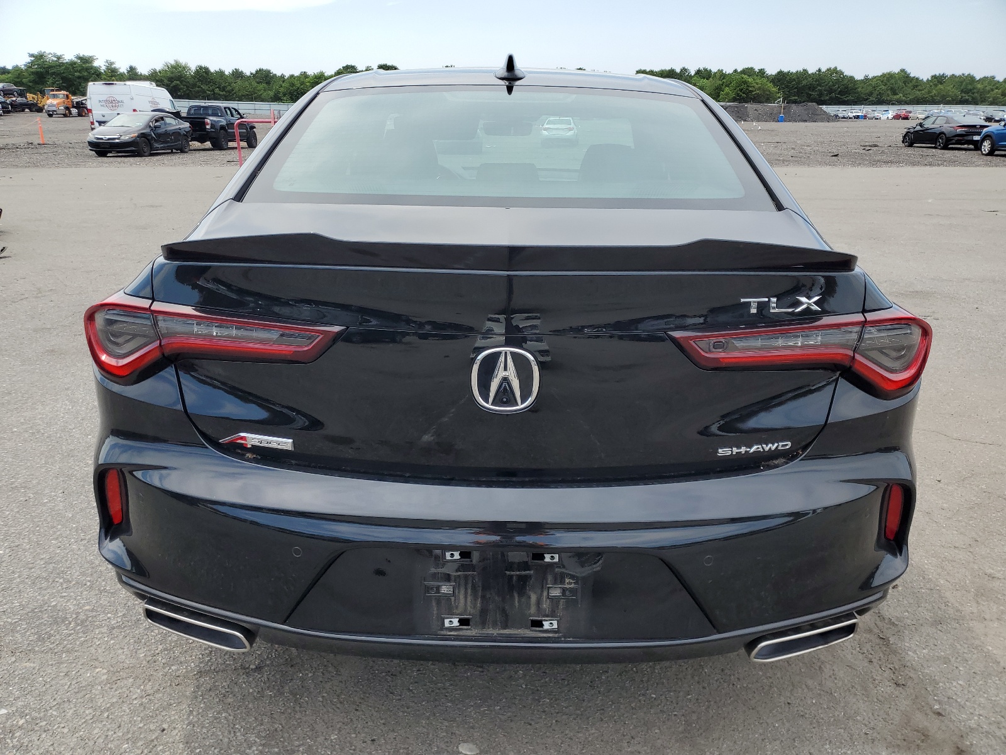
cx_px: 503
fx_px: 756
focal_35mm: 26
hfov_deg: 67.3
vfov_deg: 53.1
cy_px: 378
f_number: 1.5
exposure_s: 1/1667
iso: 50
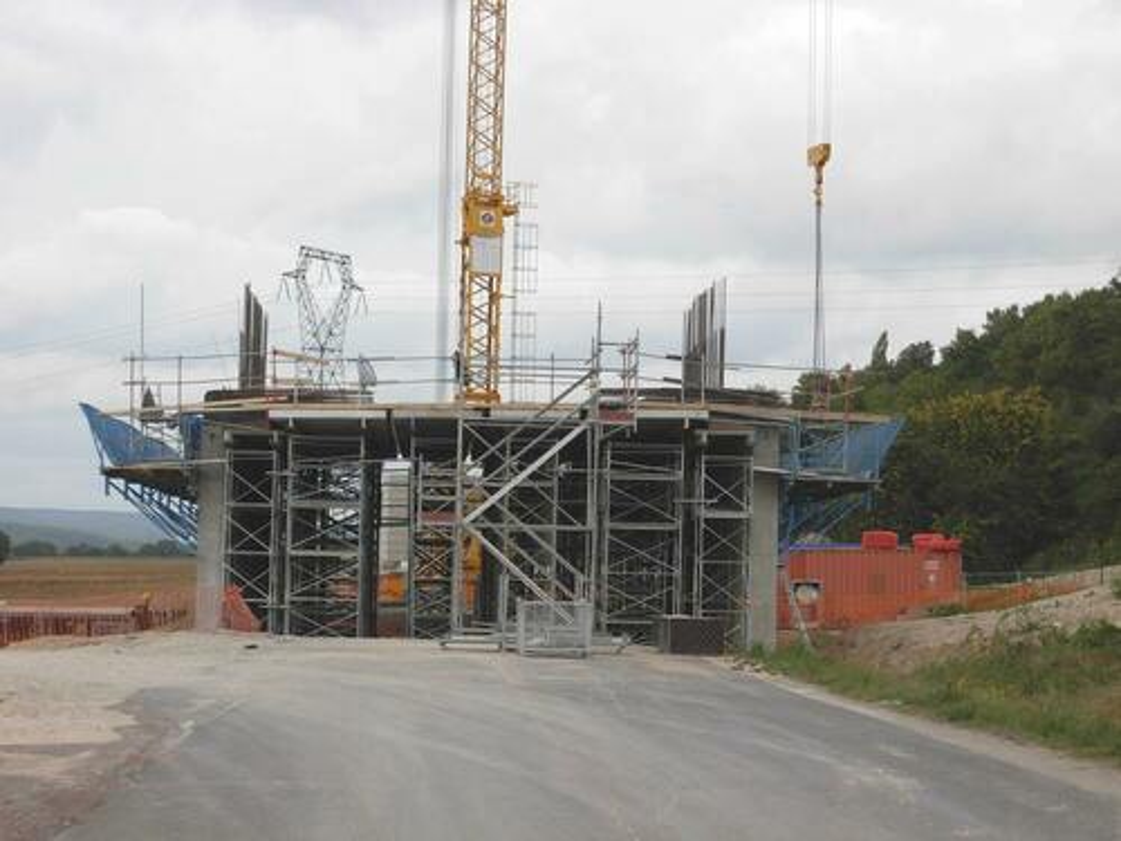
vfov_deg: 19.4
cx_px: 560
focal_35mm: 76
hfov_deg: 25.7
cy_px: 420
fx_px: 2461
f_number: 3.6
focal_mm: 12.5
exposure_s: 1/724
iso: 79
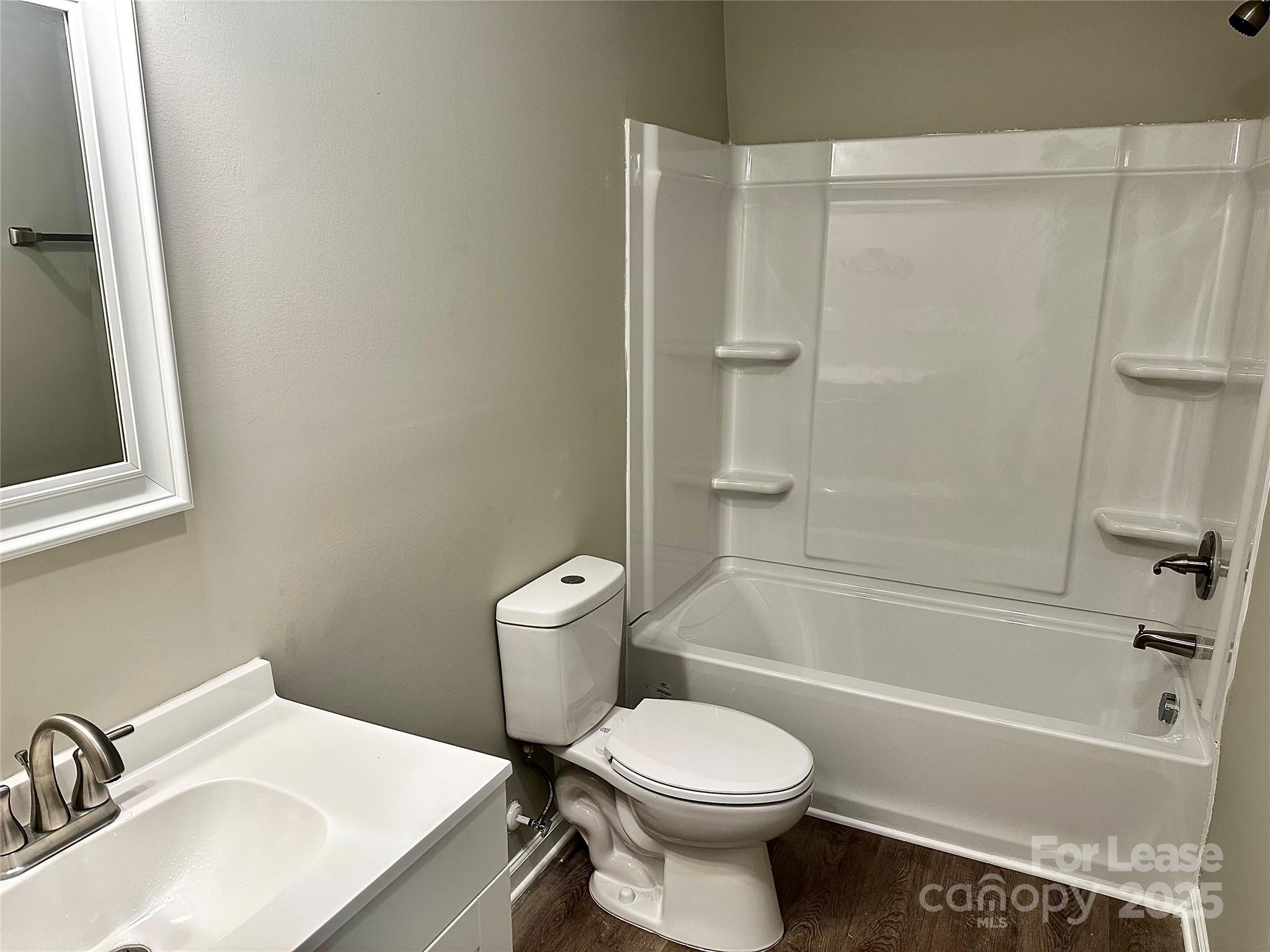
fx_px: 881
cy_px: 476
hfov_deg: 71.6
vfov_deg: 56.8
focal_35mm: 24
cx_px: 635
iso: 125
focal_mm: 6.86
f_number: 1.78
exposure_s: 1/120
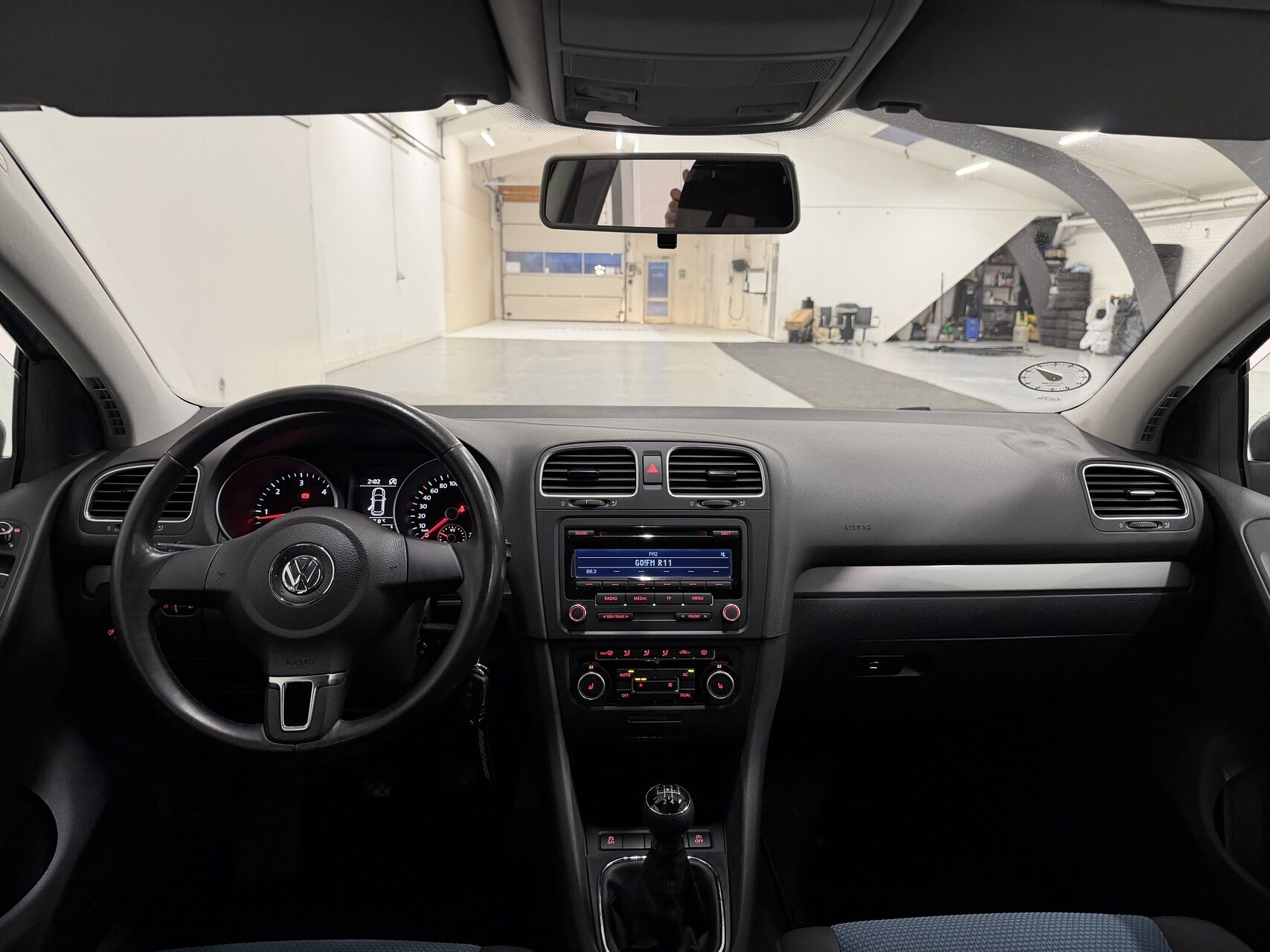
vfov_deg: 56.8
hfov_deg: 71.6
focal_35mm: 24
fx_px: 880
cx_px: 635
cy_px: 476
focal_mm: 6.76
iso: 250
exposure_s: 1/50
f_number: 1.78
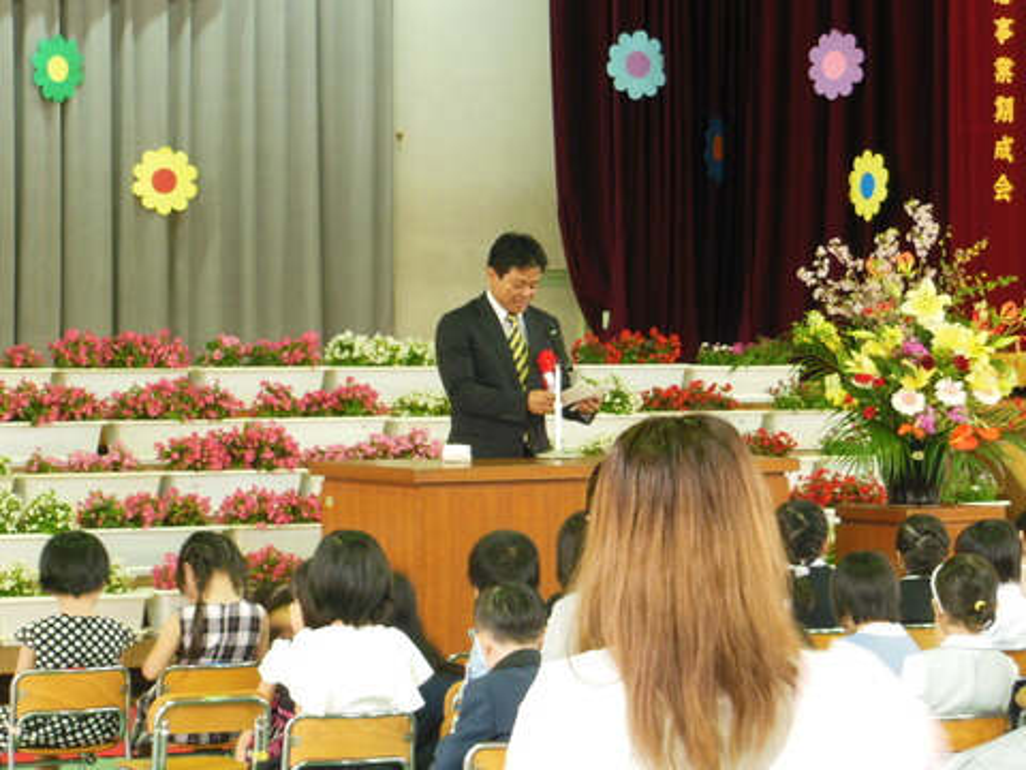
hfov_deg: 13.8
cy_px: 385
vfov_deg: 10.4
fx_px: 4238
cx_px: 513
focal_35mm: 143
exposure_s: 1/10
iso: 400
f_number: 5.8
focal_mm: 25.5
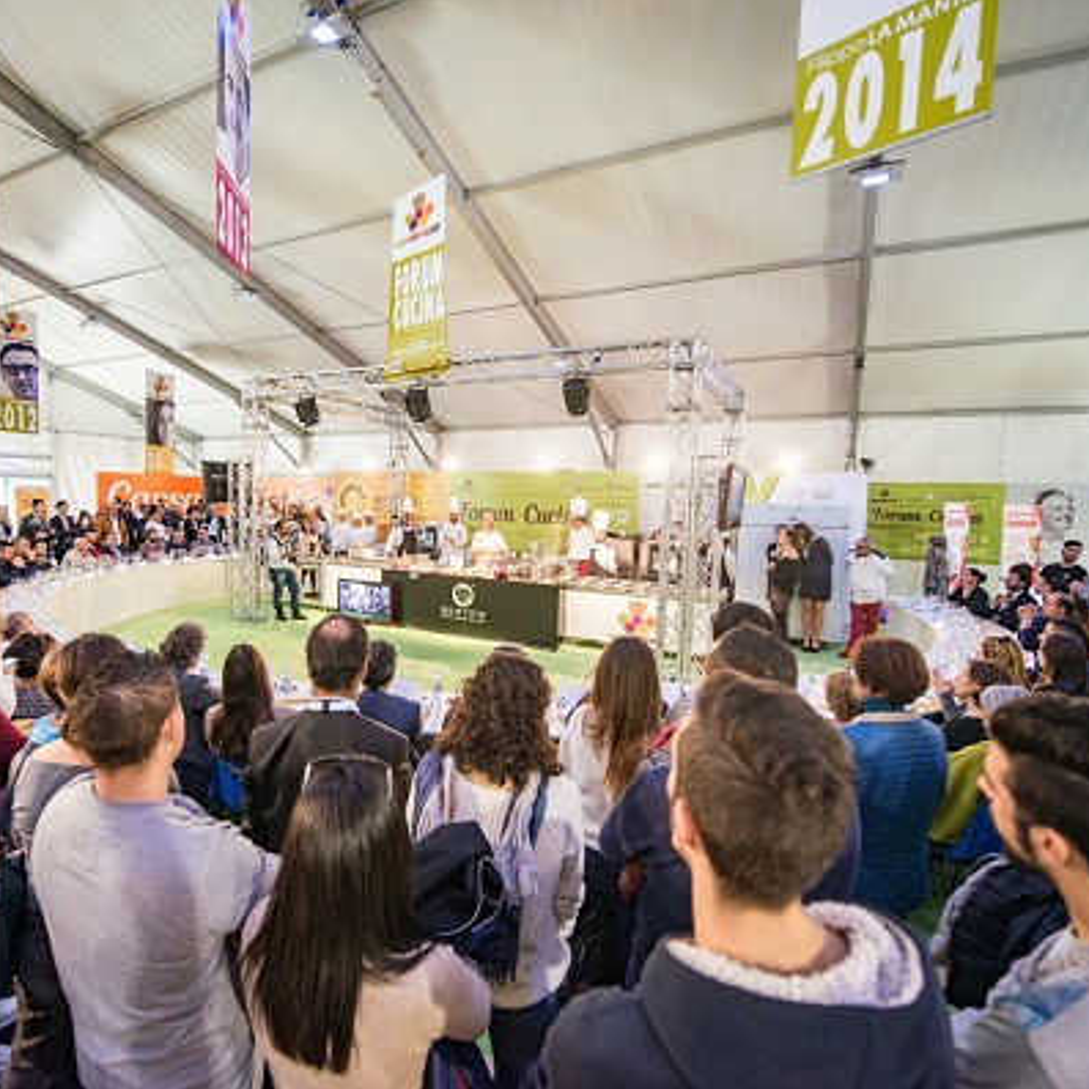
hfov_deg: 80.2
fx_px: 641
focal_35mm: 18
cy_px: 543
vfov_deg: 80.7
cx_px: 461
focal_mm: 14
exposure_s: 1/200
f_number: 2.8
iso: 1250
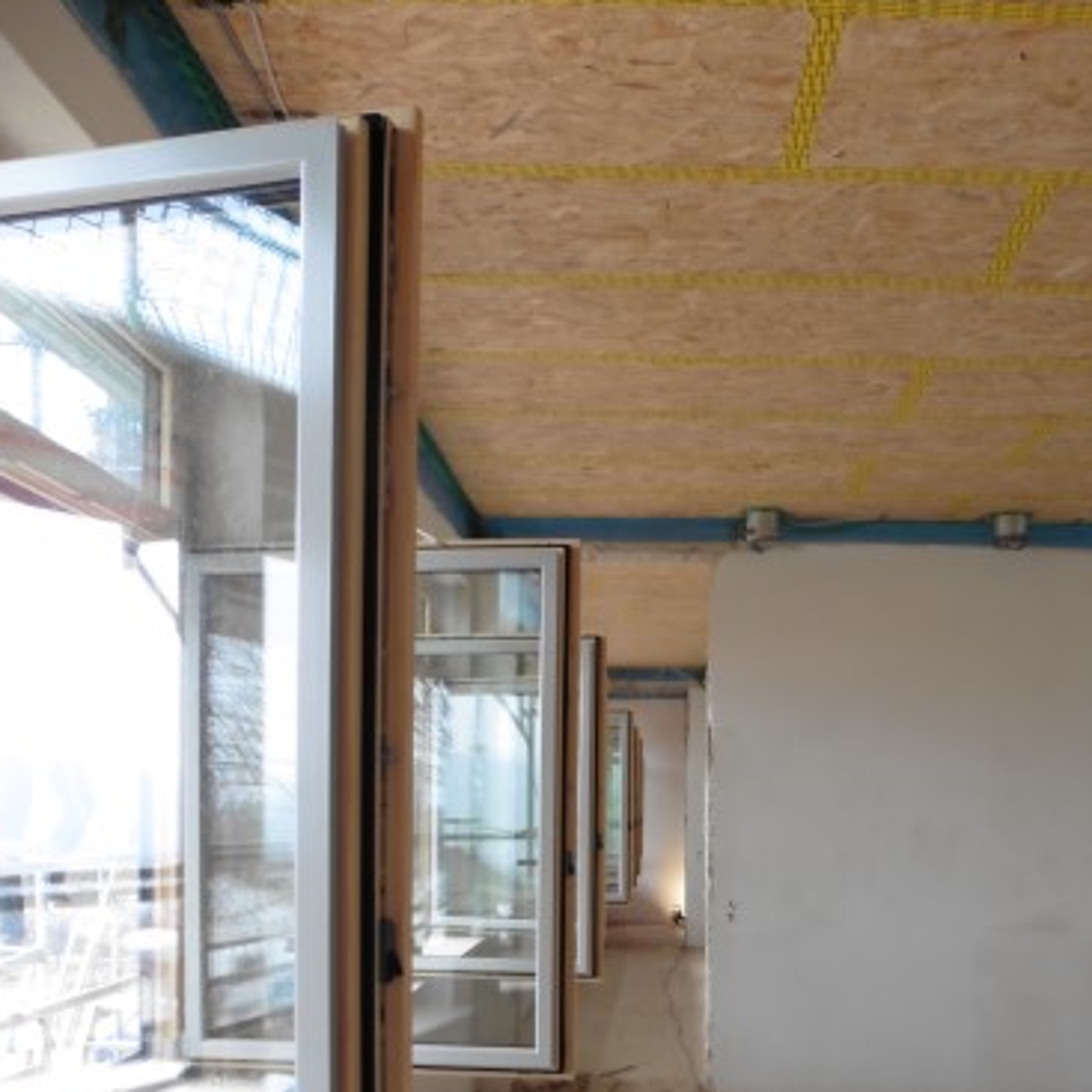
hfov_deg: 44.7
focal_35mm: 37
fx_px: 1321
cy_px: 875
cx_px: 652
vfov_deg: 42.9
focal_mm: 4.3
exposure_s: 1/80
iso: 125
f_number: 3.3
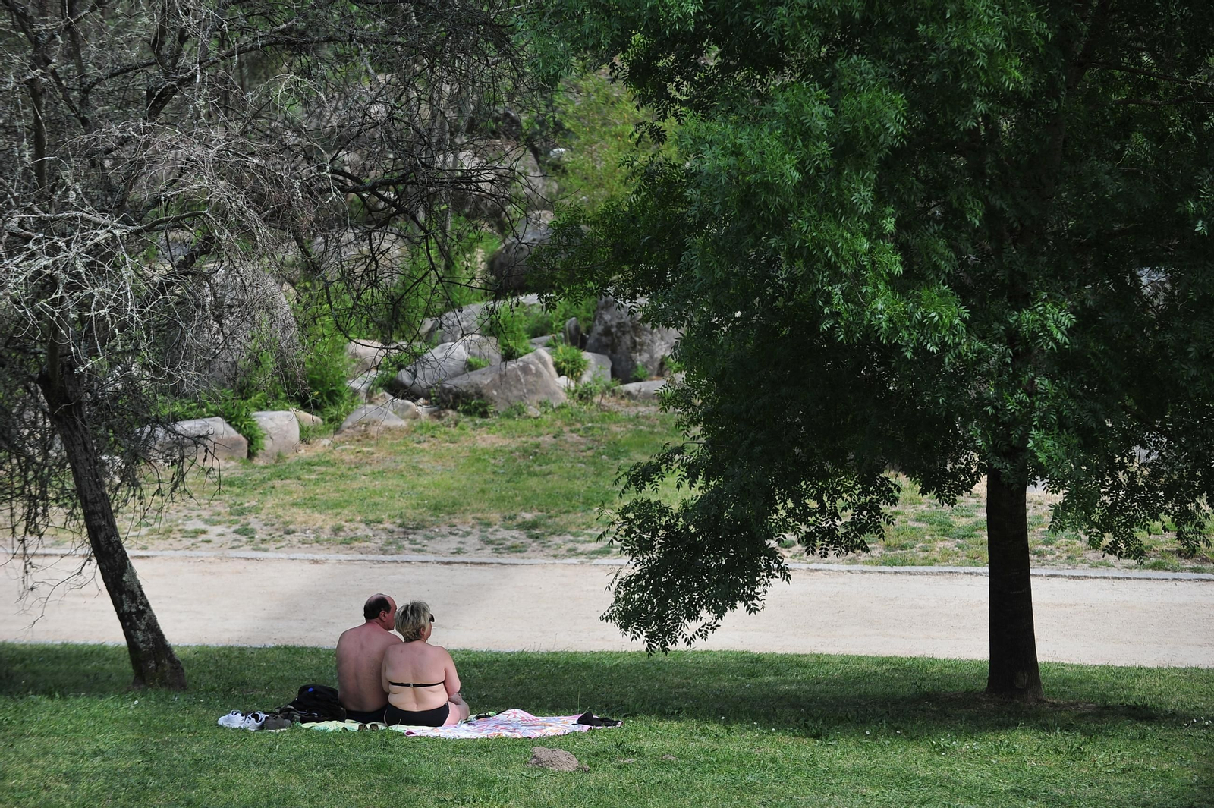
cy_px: 404
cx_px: 607
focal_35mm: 130
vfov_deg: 10.5
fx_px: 4381
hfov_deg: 15.8
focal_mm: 130
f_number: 5.6
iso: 160
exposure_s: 1/500
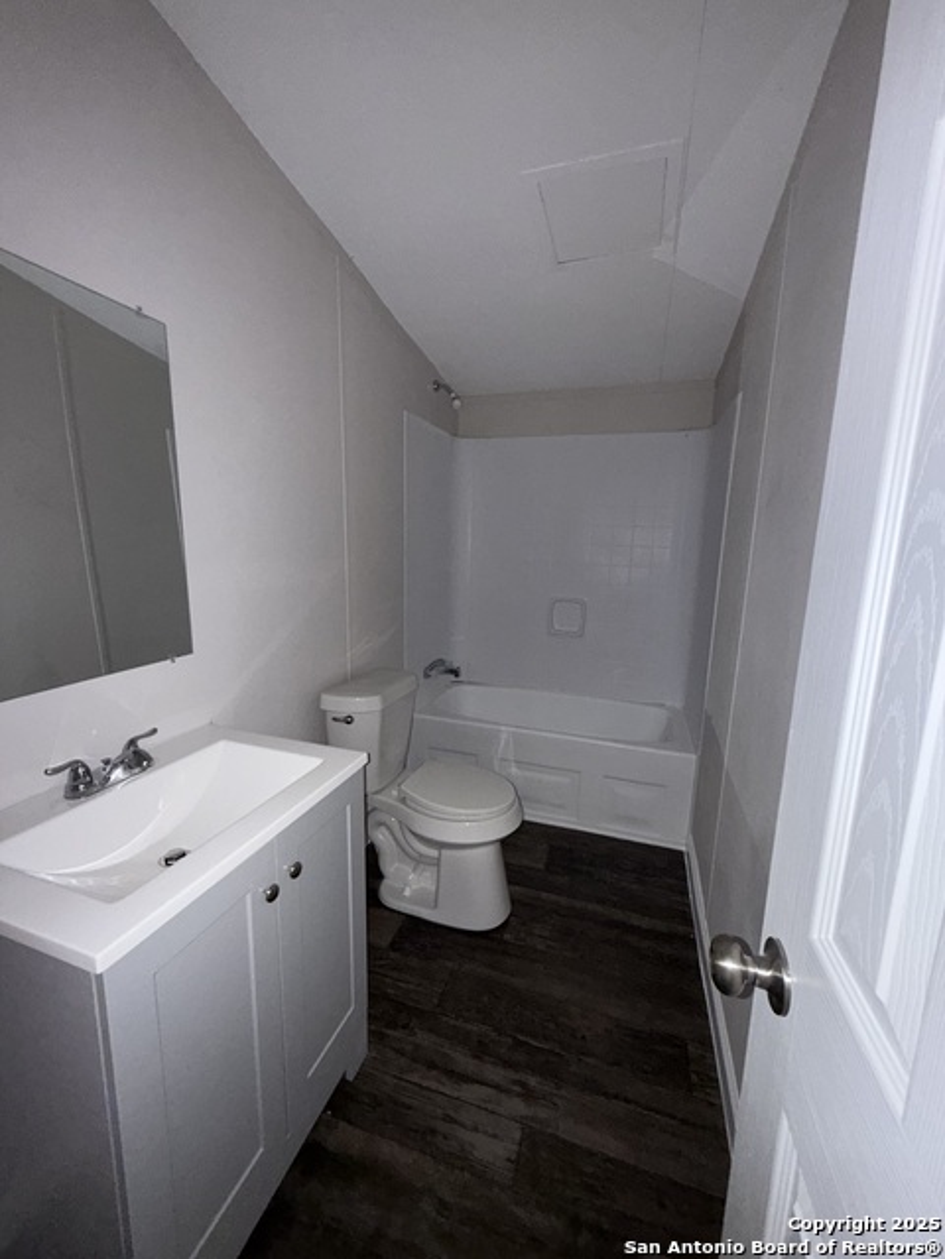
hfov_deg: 85.7
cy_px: 630
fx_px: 510
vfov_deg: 102.1
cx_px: 472
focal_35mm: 14
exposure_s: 1/31
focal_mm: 2.22
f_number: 2.2
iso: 200
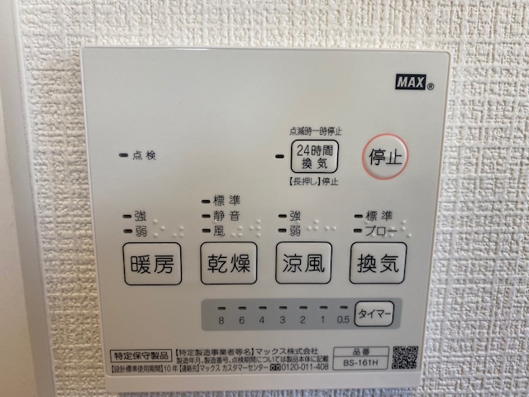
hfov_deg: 67.3
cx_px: 264
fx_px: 397
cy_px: 198
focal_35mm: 26
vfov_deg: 53.1
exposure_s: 1/121
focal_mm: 4.25
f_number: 1.8
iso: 100
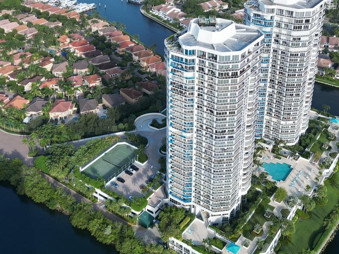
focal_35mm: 45
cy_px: 50
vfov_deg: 31.4
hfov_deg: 42.0
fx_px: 441
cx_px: 149
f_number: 1.7
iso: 140
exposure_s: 1/2500
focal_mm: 6.72
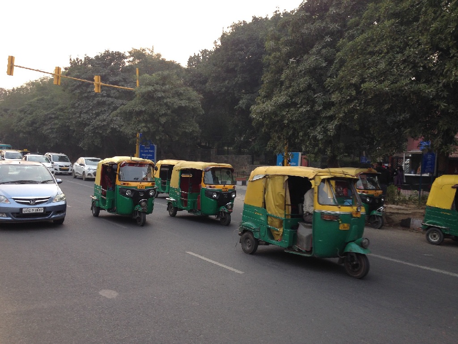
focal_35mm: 33
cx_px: 229
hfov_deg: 55.4
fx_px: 437
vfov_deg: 42.9
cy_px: 172
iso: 50
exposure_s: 1/127
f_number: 2.4
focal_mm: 4.12
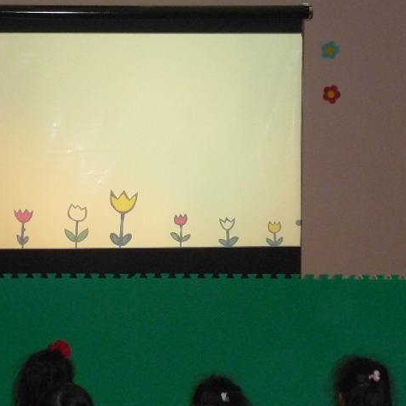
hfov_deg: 16.6
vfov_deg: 16.6
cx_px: 163
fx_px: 1393
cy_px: 202
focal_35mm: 105
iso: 500
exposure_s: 1/40
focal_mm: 9.1
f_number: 3.4
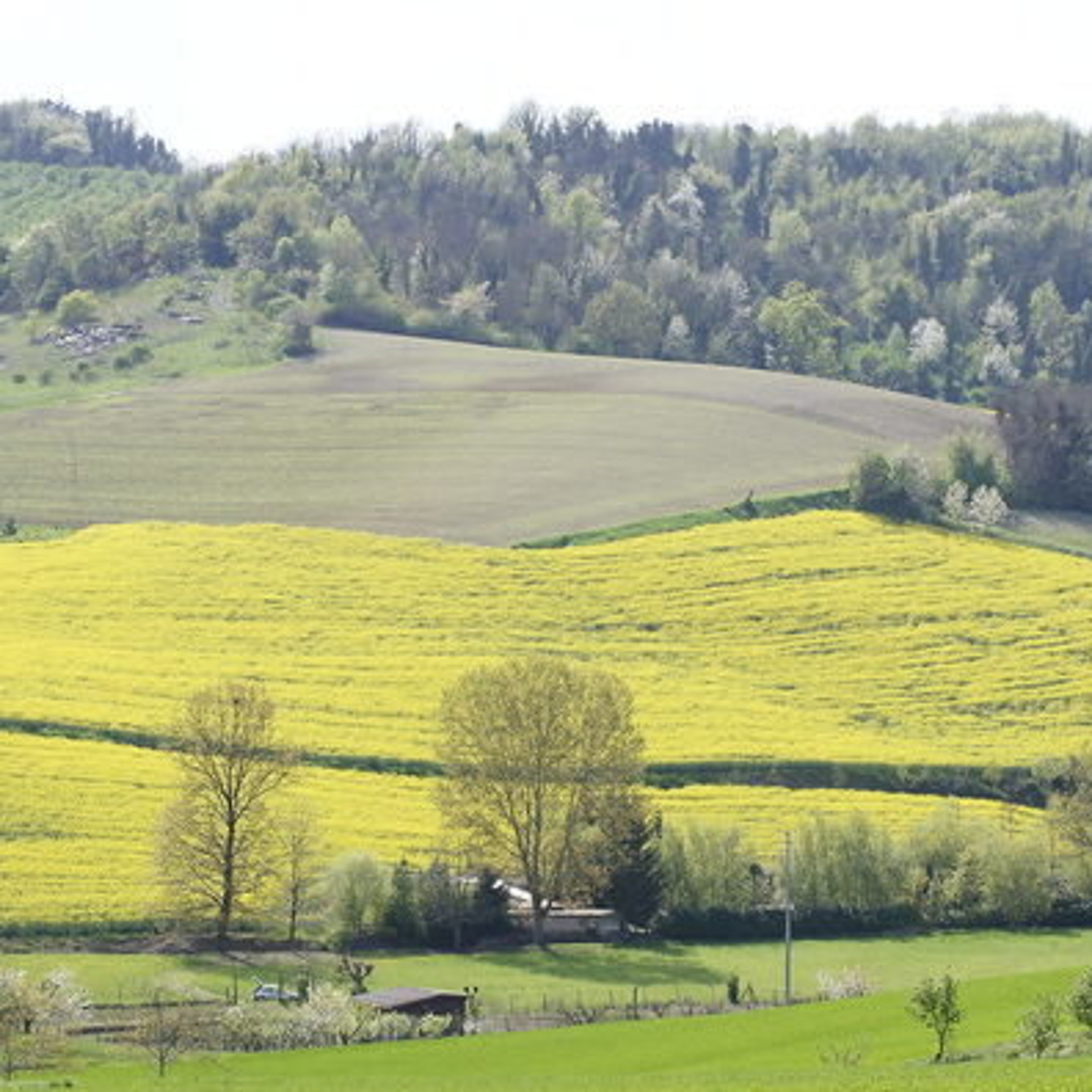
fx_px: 4818
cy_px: 545
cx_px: 739
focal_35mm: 135
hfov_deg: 12.9
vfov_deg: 12.9
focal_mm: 70
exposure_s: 1/200
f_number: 11
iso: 200
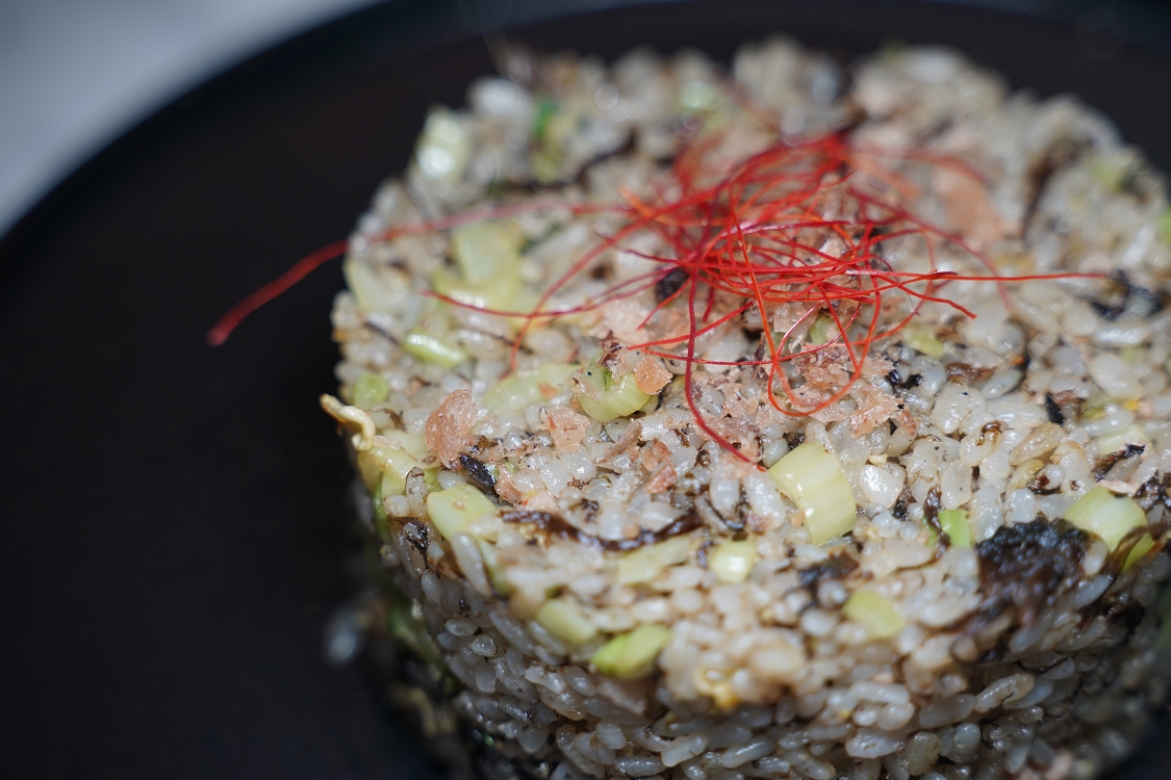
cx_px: 618
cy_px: 396
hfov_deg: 25.4
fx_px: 2602
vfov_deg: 17.1
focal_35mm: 80
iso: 250
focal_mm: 75
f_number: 4
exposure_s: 1/80
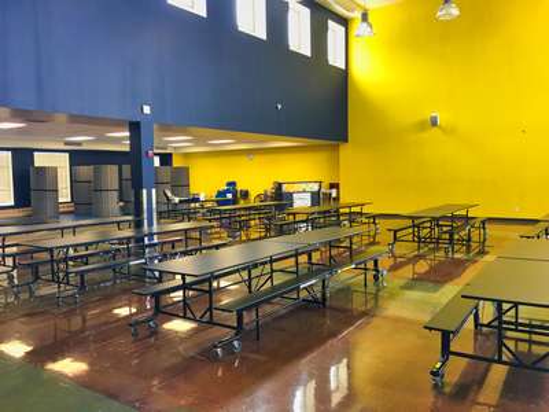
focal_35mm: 29
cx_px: 274
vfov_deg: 48.2
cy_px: 206
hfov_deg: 61.7
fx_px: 460
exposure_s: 1/15
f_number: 2.2
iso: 32
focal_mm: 4.15
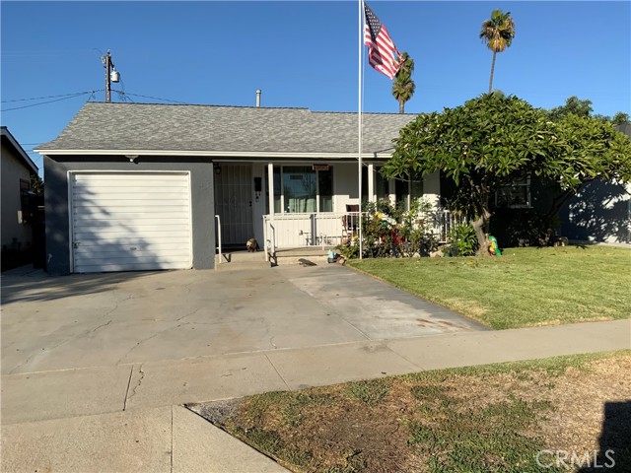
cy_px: 236
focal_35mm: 29
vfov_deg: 48.2
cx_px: 316
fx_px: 529
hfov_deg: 61.7
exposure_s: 1/2801
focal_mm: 3
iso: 20
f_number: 1.8
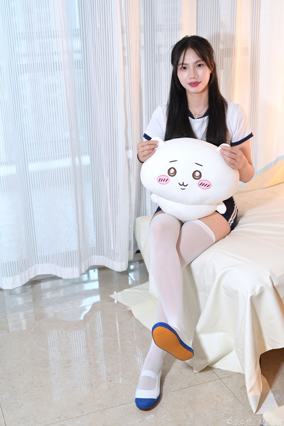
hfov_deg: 27.0
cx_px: 142
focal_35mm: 50
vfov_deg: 39.6
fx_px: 592
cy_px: 213
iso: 4000
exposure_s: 1/100
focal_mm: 50
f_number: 4
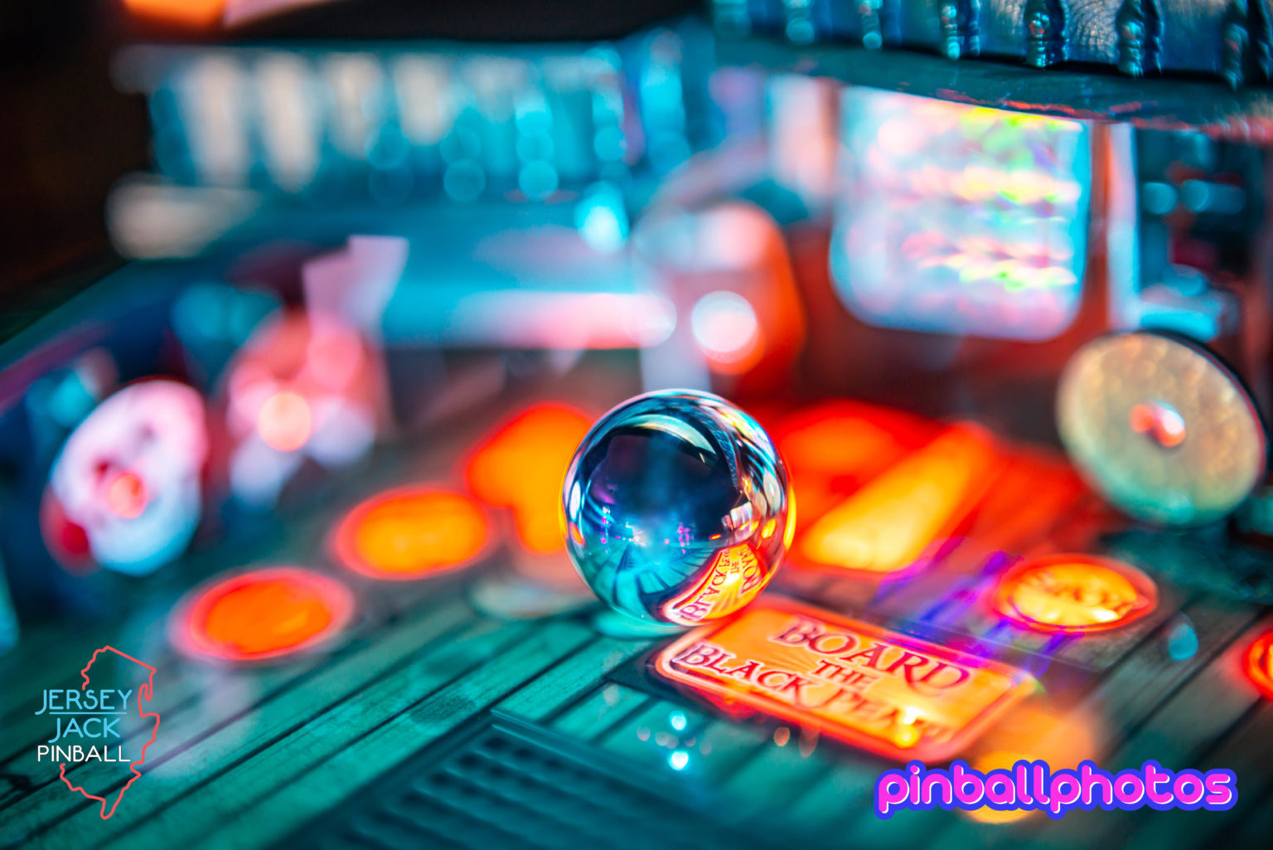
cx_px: 636
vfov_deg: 27.0
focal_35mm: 50
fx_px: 1768
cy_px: 425
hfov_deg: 39.6
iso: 400
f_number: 1.8
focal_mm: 50
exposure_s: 1/80
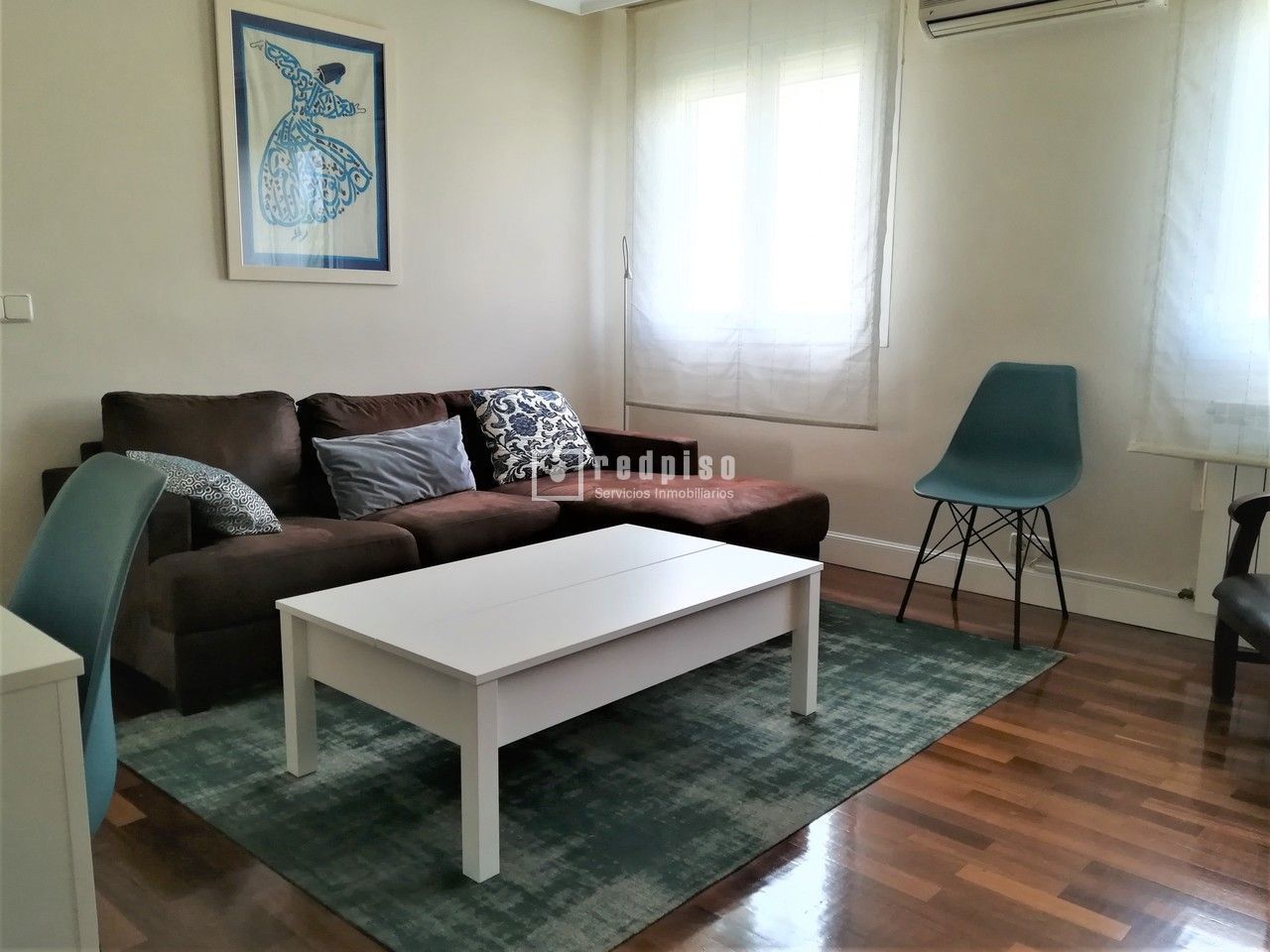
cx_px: 635
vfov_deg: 53.1
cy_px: 476
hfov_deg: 67.3
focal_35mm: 26
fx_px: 954
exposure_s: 1/33.3
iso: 125
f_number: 2.2
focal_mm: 3.83
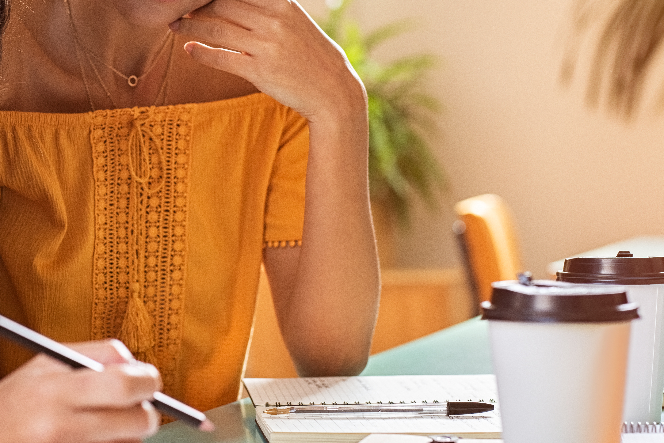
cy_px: 82
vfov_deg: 11.7
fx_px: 2158
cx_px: 167
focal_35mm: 117
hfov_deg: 17.4
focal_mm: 50
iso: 320
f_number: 2.8
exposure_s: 1/160
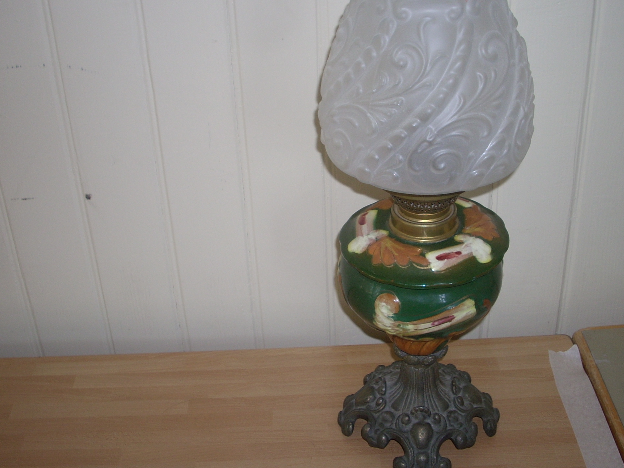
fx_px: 829
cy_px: 204
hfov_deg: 41.2
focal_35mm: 46
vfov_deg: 31.5
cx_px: 329
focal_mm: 6.2
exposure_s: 1/30
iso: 64
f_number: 2.8
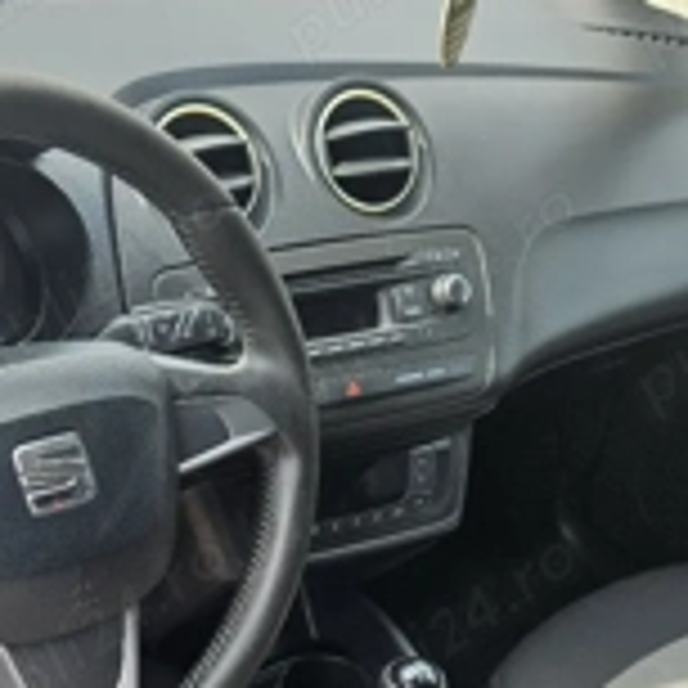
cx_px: 171
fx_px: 1192
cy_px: 701
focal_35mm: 53
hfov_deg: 31.6
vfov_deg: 29.8
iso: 25
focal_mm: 5.4
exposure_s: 1/217
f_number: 1.8
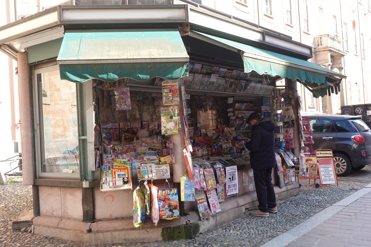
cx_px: 186
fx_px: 422
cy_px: 124
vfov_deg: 32.6
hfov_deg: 47.4
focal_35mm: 41
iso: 125
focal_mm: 14.9
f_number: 4
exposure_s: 1/125
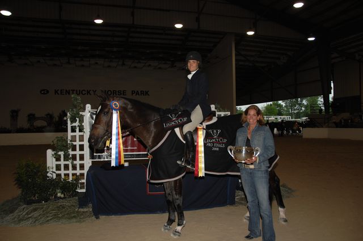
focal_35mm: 30
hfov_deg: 62.0
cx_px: 182
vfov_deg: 43.5
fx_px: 302
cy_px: 120
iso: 200
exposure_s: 1/125
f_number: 3.5
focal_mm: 20
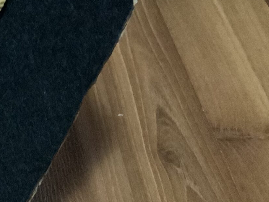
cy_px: 48
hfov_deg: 19.6
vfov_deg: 16.3
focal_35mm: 90
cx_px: -107
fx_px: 699
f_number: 1.8
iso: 640
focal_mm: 3
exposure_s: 1/19
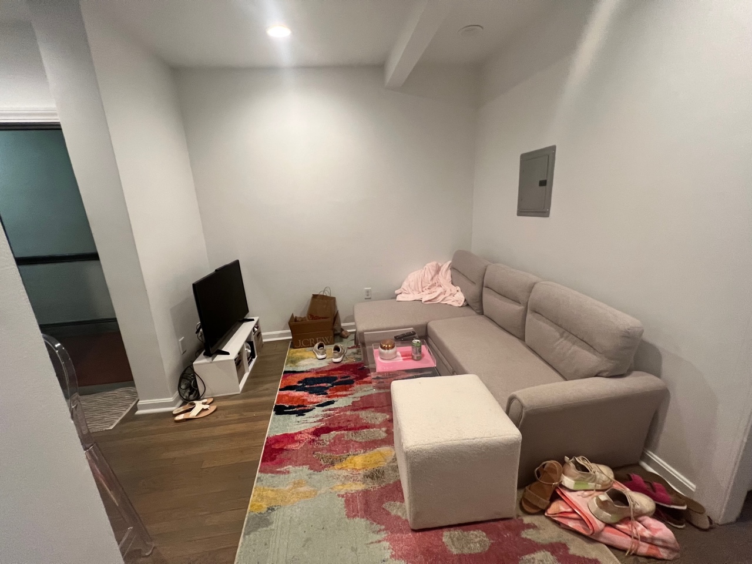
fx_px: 282
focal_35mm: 13
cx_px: 376
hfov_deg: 106.2
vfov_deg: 89.9
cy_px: 282
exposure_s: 1/60
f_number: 1.8
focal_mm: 1.57
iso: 200
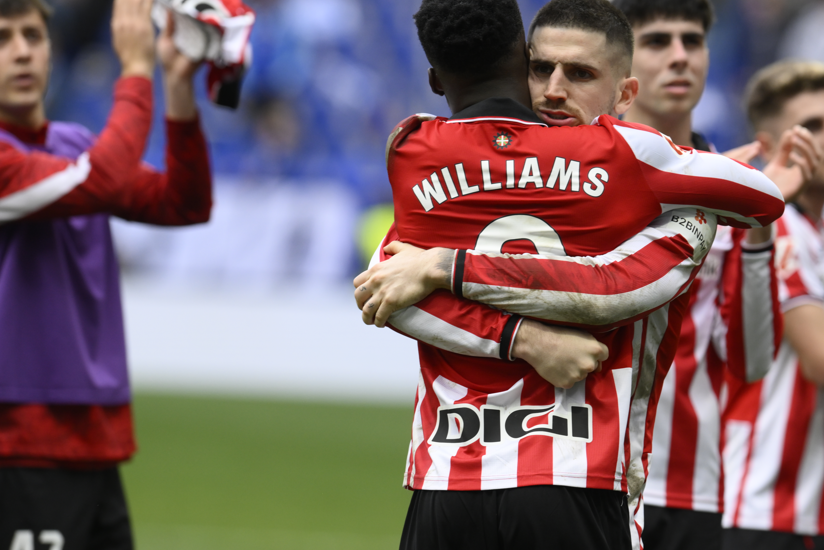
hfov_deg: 3.4
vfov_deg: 2.2
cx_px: 527
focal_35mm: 615
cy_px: 270
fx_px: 14076
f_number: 5
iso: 1000
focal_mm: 400
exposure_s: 1/1000
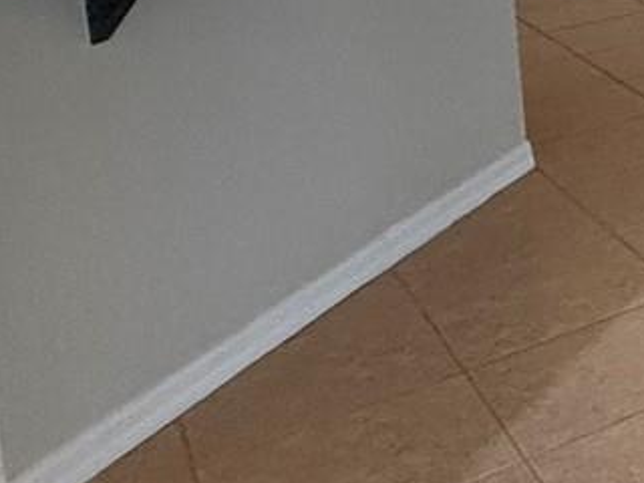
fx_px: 1302
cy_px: -242
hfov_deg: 18.4
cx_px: 1284
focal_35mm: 70
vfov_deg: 18.6
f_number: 2.2
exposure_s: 1/60
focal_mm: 2.22
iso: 500
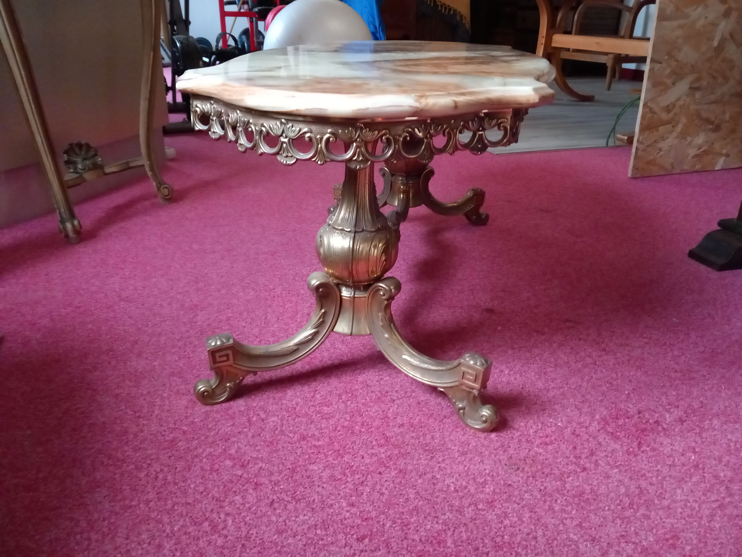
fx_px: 579
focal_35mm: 27
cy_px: 278
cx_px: 371
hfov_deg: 65.3
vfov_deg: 51.4
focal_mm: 4
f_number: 1.8
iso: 800
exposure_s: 1/14.3
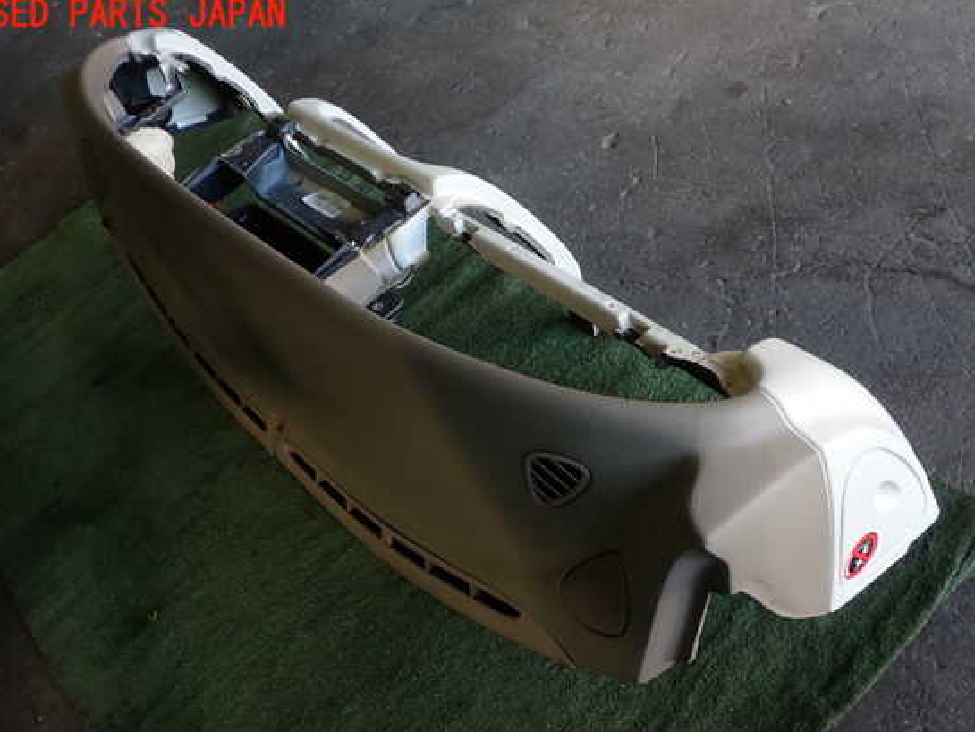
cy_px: 396
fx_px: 930
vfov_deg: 42.9
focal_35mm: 33
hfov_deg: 55.3
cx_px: 497
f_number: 2.3
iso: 125
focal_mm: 5.4
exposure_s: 1/60
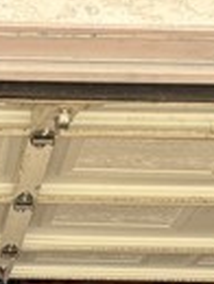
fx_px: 1052
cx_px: 2
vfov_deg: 12.5
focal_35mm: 128
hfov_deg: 11.5
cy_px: 649
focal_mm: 5.96
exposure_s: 1/122
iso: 50
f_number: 1.6
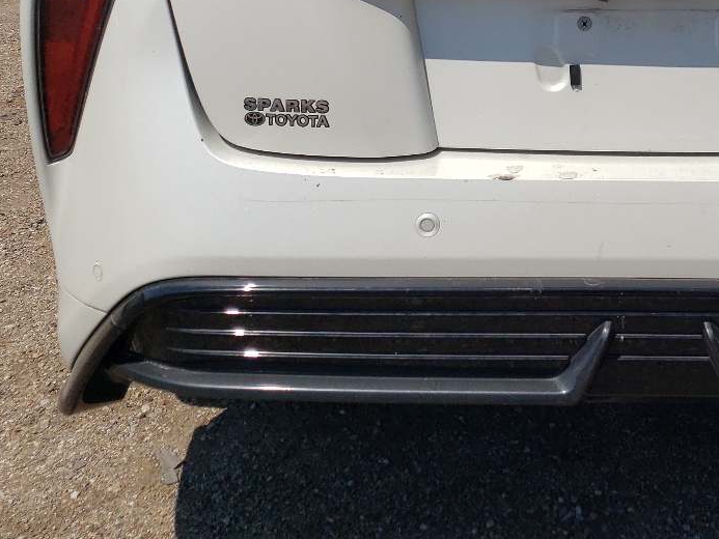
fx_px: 1246
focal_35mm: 60
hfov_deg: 30.6
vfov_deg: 23.6
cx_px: 659
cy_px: 34
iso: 50
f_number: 1.5
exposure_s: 1/10000
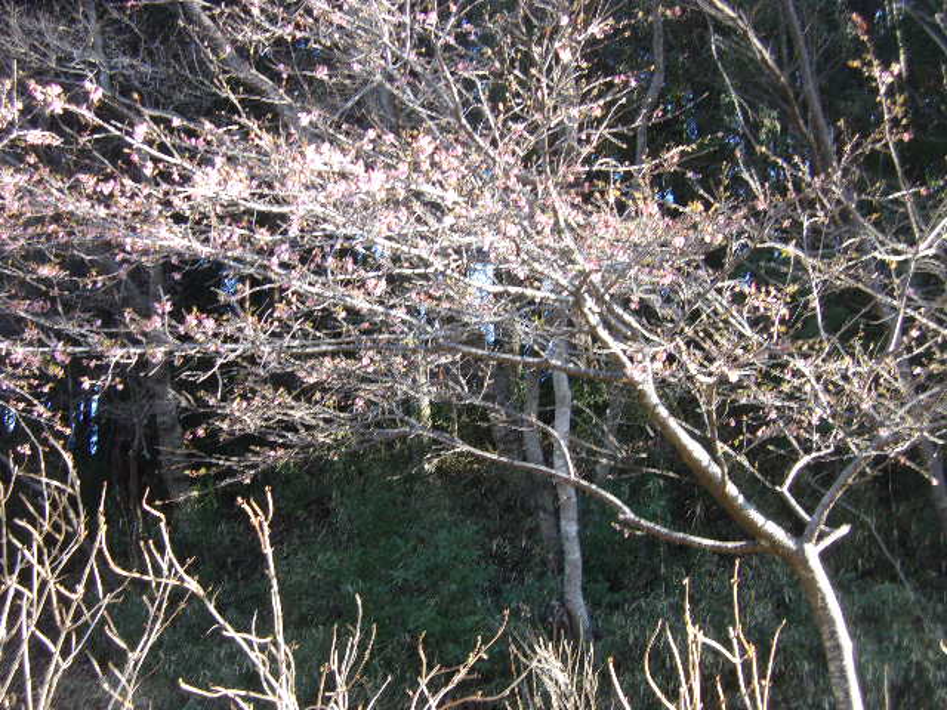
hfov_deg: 36.2
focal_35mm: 53
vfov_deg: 27.5
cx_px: 474
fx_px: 1450
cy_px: 355
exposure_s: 1/50
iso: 80
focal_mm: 9.4
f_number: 4.2
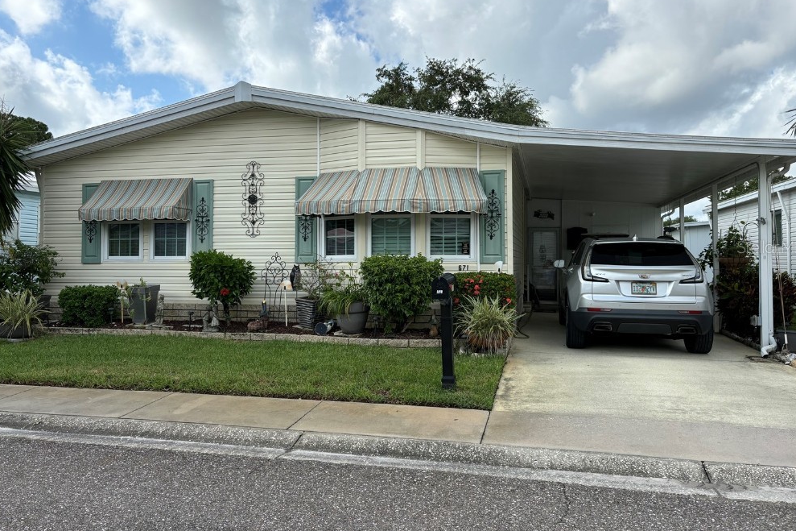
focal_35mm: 28
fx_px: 619
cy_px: 247
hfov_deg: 65.5
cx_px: 401
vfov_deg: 46.4
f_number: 1.6
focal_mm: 5.96
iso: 50
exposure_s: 1/3205
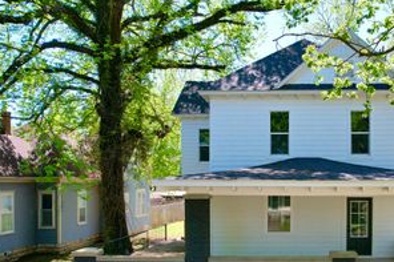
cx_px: 279
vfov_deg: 40.2
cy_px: 187
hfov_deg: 56.8
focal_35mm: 32
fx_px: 350
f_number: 2.8
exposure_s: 1/800
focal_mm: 8.38
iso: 100
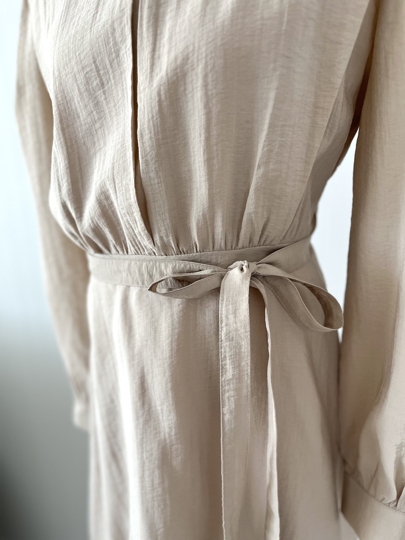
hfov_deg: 53.1
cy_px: 270
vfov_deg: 67.3
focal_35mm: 26
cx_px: 202
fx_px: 406
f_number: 1.6
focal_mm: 5.1
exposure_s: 1/121
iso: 100
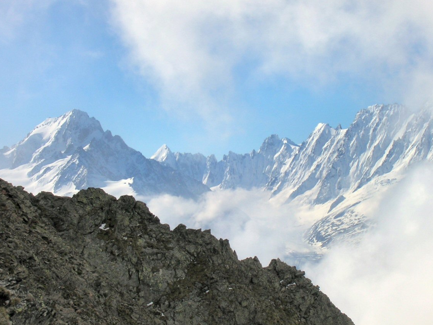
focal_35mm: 92
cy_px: 169
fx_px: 1151
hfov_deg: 21.3
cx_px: 233
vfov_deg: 16.1
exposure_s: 1/390
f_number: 6.9
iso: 50
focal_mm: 13
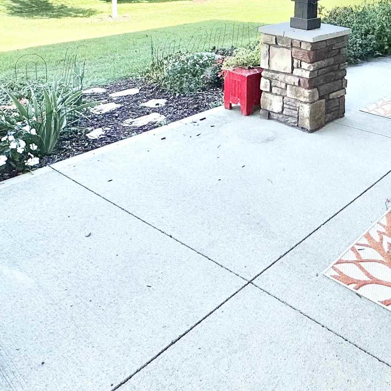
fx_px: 473
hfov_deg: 43.7
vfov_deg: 40.2
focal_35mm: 37
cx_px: 287
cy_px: 14
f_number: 2.2
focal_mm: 2.22
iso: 50
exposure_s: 1/980
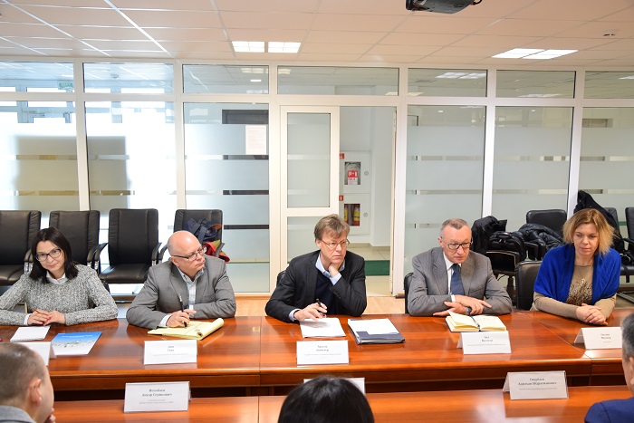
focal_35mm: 33
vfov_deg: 40.0
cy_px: 212
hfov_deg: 57.2
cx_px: 317
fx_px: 581
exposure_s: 1/30
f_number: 4
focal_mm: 22
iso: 900
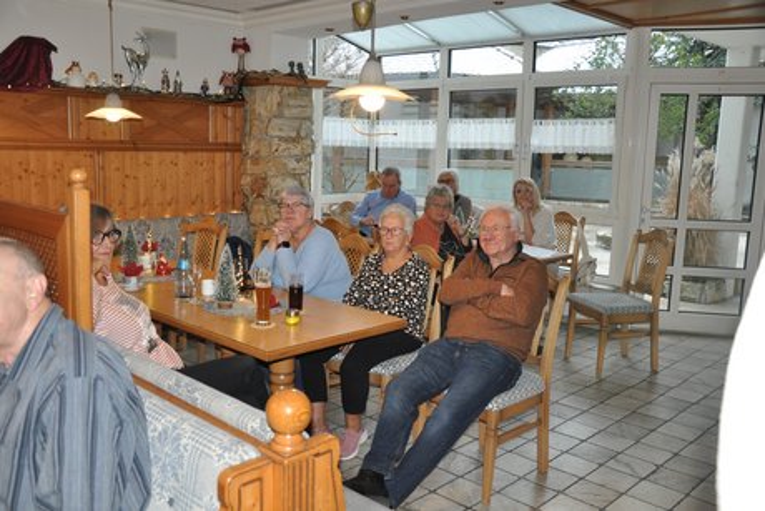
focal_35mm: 33
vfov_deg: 40.0
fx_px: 701
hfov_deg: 57.2
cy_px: 256
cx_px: 382
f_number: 3.8
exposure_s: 1/60
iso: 800
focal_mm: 22
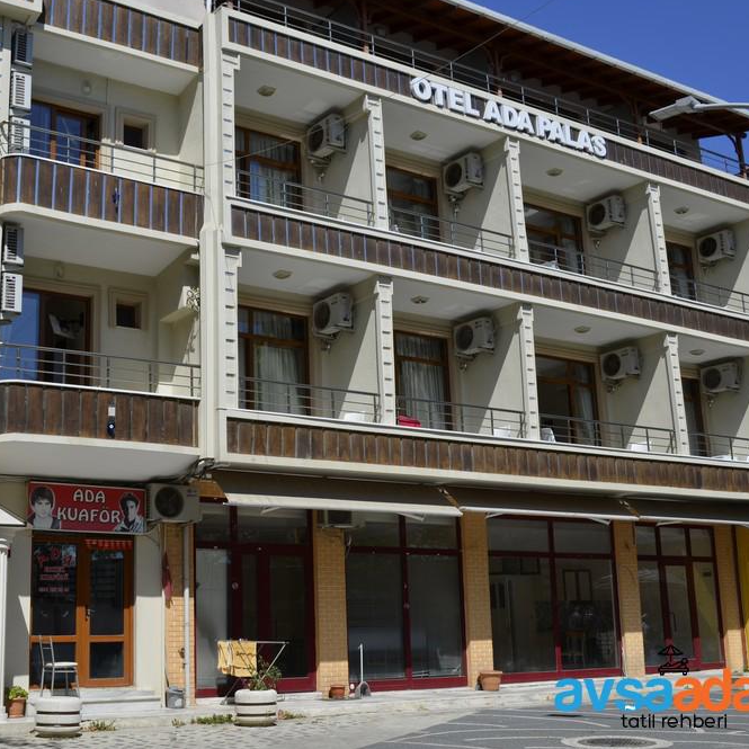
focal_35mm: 47
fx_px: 1151
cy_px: 369
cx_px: 241
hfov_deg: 35.7
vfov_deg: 36.1
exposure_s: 1/350
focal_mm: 24
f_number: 9.5
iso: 100
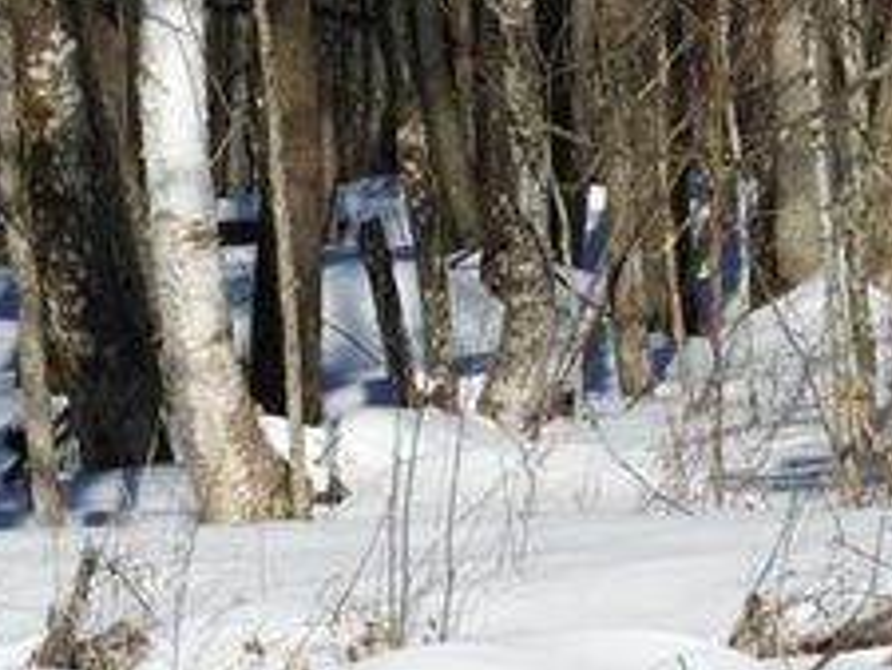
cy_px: -38
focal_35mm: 488
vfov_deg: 3.0
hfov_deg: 4.1
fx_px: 12582
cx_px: 650
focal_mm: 39.4
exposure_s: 1/800
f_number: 5.3
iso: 100
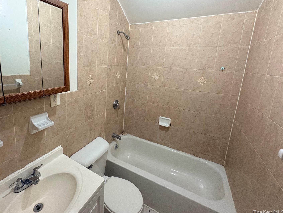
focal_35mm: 17
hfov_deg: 90.0
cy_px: 87
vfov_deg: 74.0
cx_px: 115
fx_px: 139
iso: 400
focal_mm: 2.22
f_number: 2.2
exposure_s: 1/60
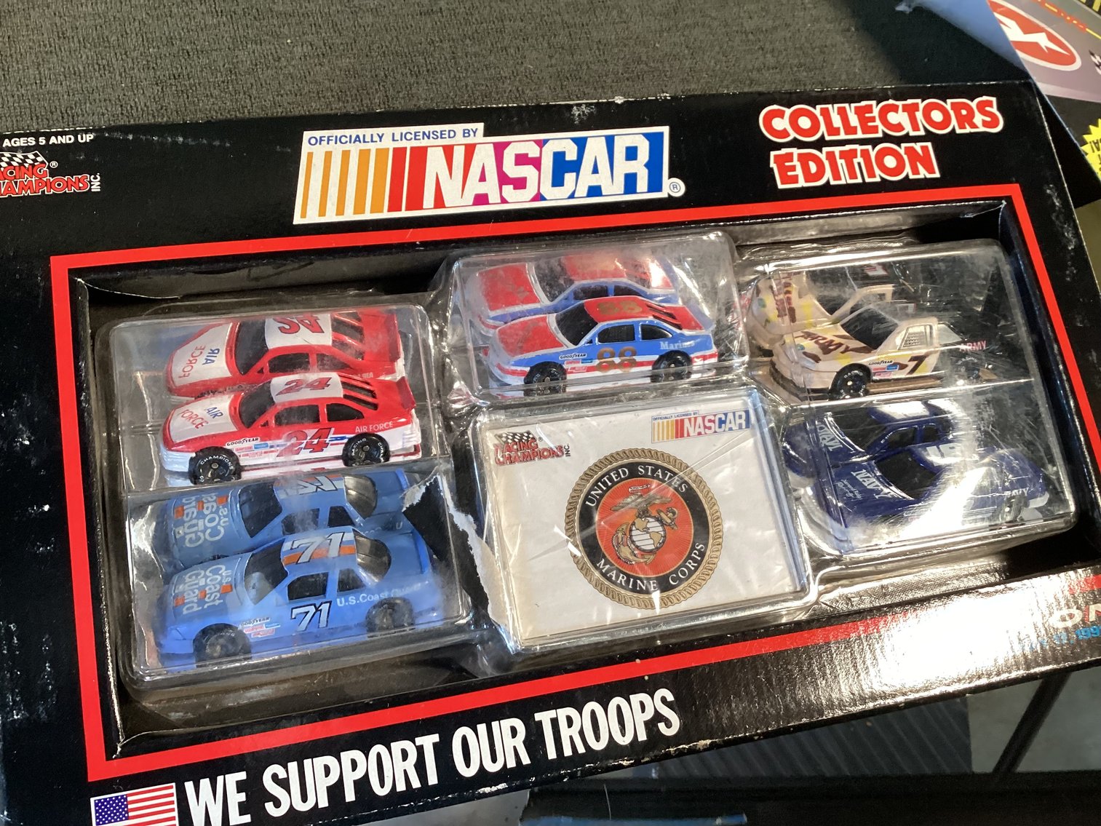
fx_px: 986
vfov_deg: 45.4
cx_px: 550
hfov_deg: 58.3
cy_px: 413
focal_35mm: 31
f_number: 2.4
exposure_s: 1/60
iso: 160
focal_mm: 3.3
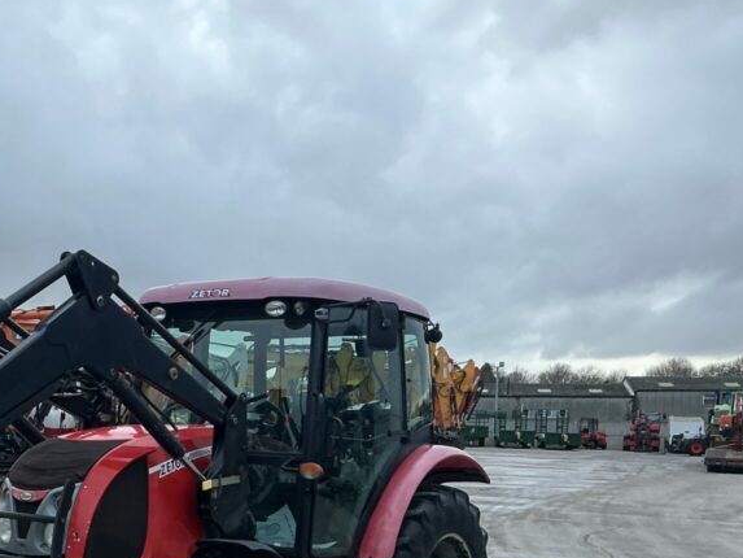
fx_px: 1073
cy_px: 463
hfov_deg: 37.0
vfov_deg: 28.4
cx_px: 166
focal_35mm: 50
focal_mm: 3
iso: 32
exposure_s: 1/122
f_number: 1.8
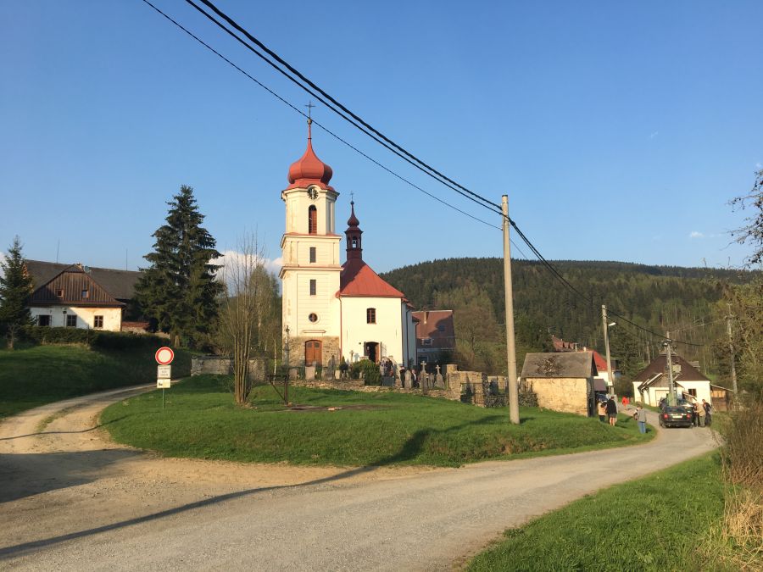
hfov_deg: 61.7
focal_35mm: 29
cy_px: 286
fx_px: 639
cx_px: 382
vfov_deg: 48.2
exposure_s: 1/999
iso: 25
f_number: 2.2
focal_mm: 4.15
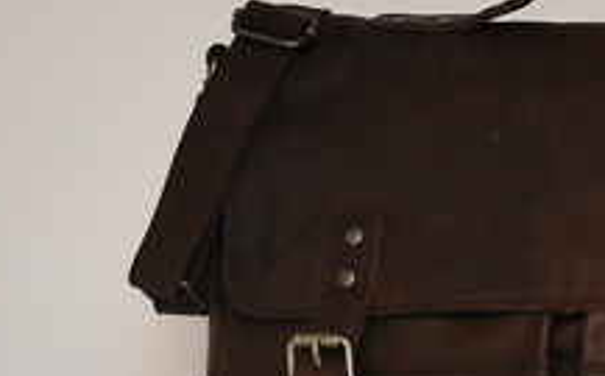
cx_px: 572
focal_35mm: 205
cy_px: 169
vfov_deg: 6.4
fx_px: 3376
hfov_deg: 10.2
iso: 400
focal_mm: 58
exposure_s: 1/100
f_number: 5.6
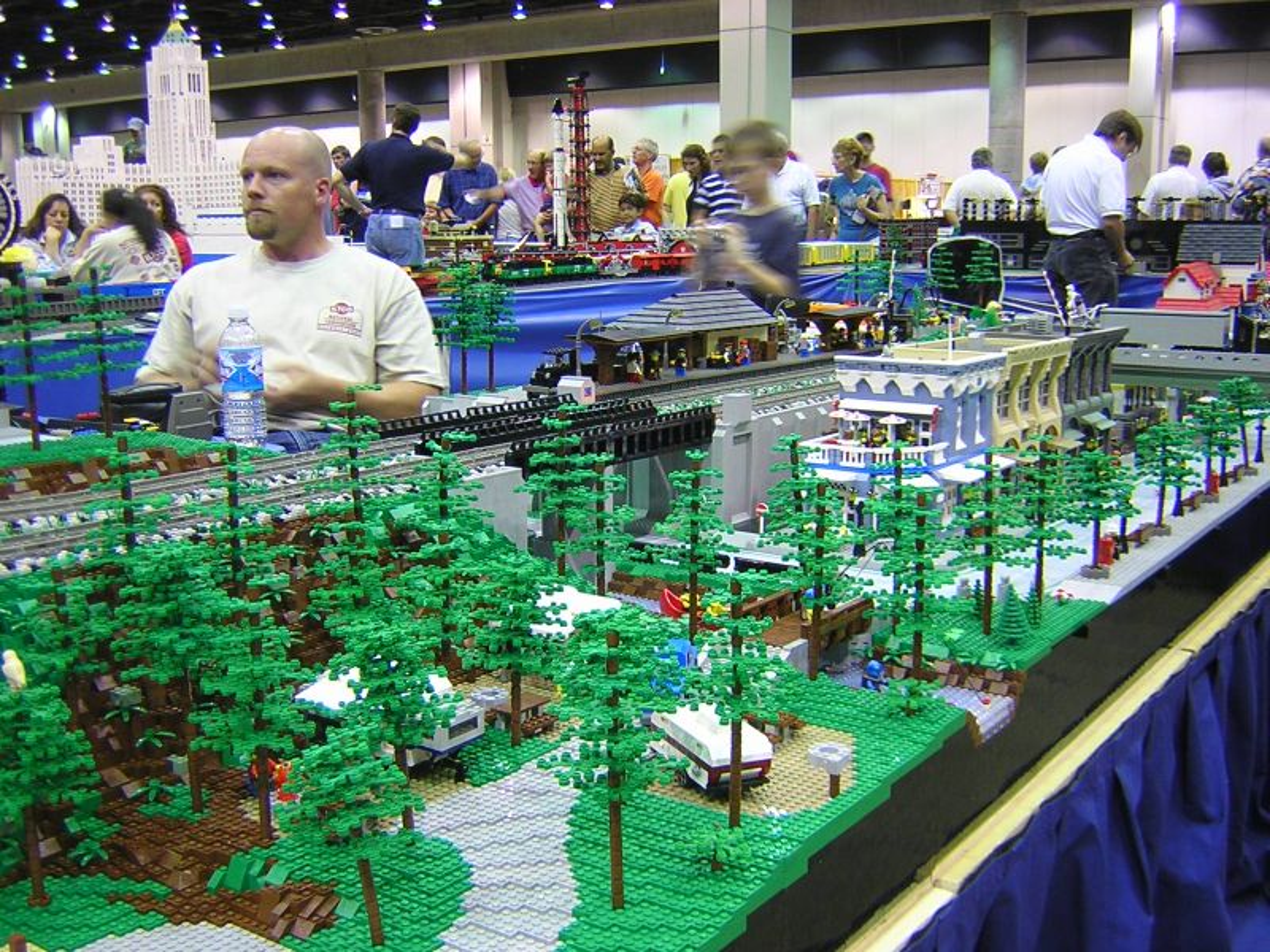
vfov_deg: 39.7
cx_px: 635
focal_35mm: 36
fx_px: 1321
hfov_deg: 51.4
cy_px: 476
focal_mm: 4.7
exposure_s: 1/3.9
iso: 100
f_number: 2.6
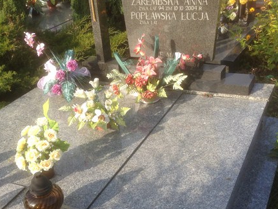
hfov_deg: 38.9
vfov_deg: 29.6
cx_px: 121
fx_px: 393
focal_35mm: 49
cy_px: 126
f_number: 2.4
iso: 50
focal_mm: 4.12
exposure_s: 1/678
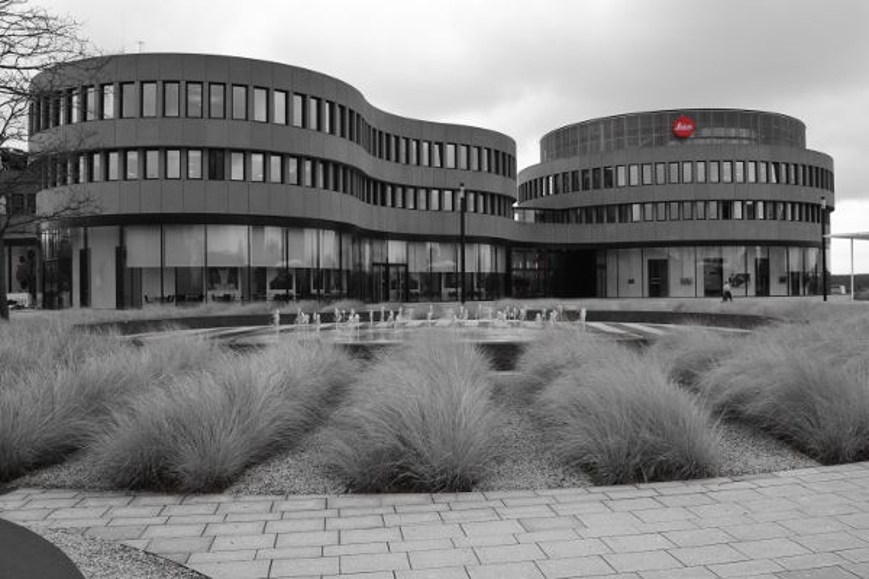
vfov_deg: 41.7
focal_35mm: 32
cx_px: 434
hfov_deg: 59.5
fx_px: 760
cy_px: 290
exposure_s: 1/200
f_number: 10
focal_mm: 21
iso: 400
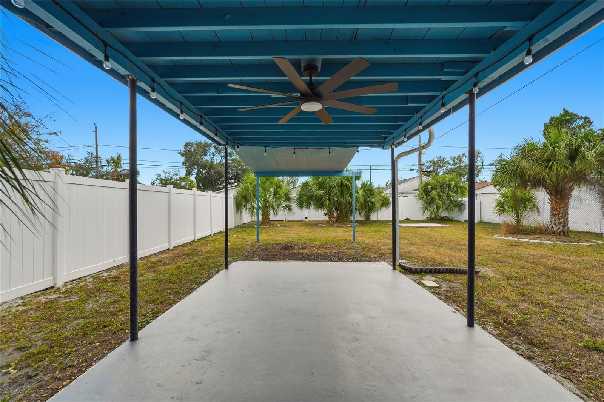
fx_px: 277
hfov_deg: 95.0
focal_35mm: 16
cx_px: 302
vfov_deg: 72.0
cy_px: 201
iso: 1600
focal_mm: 16.5
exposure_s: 1/8000
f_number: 7.1
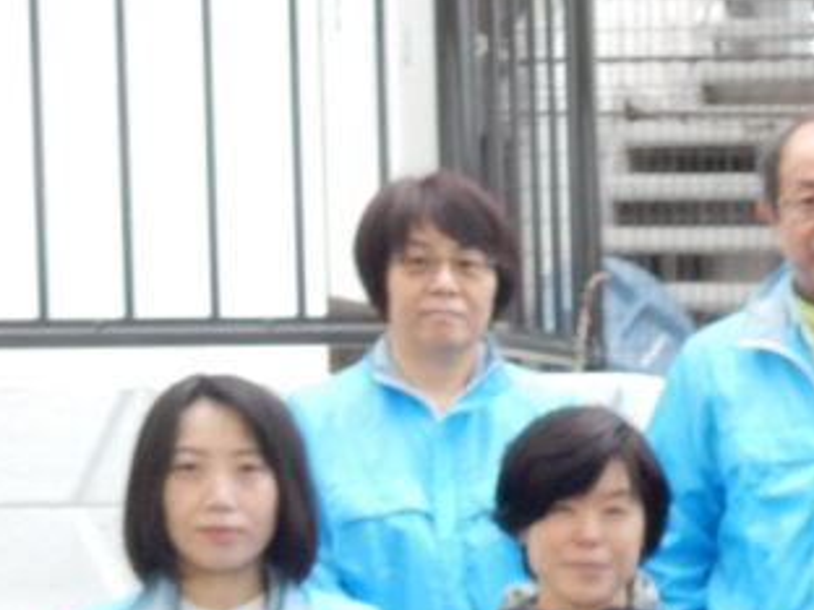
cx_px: 1239
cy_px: 688
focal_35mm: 141
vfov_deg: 10.4
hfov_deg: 13.2
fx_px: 3316
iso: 280
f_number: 4.2
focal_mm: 7.6
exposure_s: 1/30
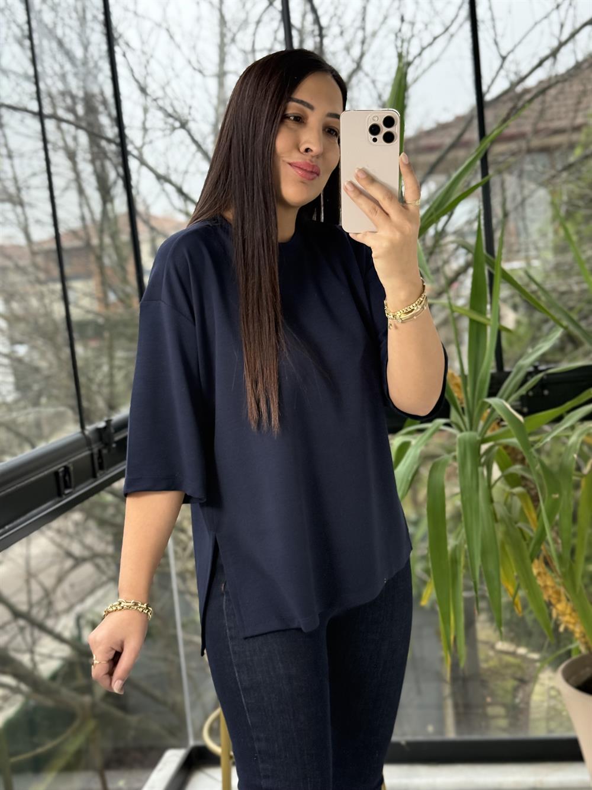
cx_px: 296
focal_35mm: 48
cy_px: 395
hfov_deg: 30.3
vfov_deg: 39.7
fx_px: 1094
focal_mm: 6.76
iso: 160
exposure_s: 1/242
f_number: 1.78
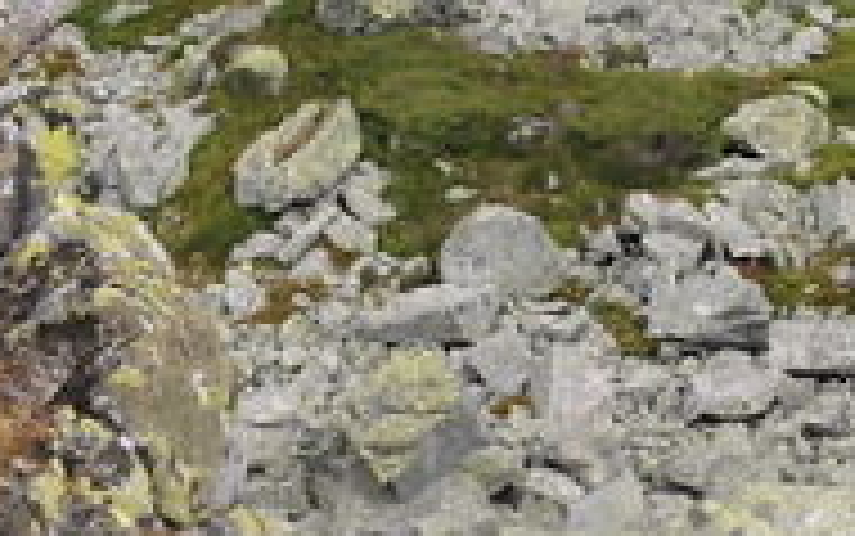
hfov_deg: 15.0
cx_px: 1341
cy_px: -667
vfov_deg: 9.4
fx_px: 2961
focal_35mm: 127
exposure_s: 1/200
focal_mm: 18
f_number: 10
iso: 250
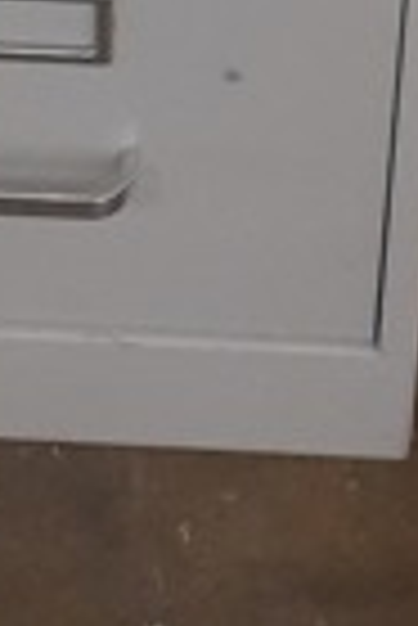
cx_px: 81
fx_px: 2641
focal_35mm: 152
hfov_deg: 9.0
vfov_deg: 10.3
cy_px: -1162
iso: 250
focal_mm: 4.6
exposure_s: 1/60
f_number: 2
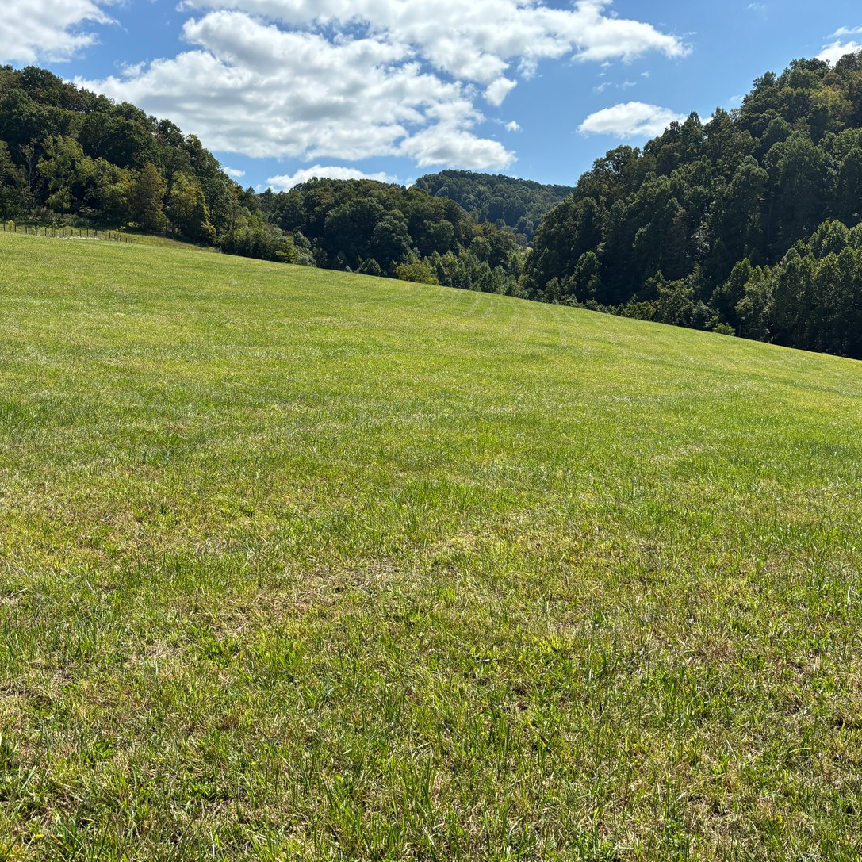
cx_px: 369
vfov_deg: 51.1
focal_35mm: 32
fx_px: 902
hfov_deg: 50.9
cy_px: 448
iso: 50
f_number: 1.6
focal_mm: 5.96
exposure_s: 1/2398
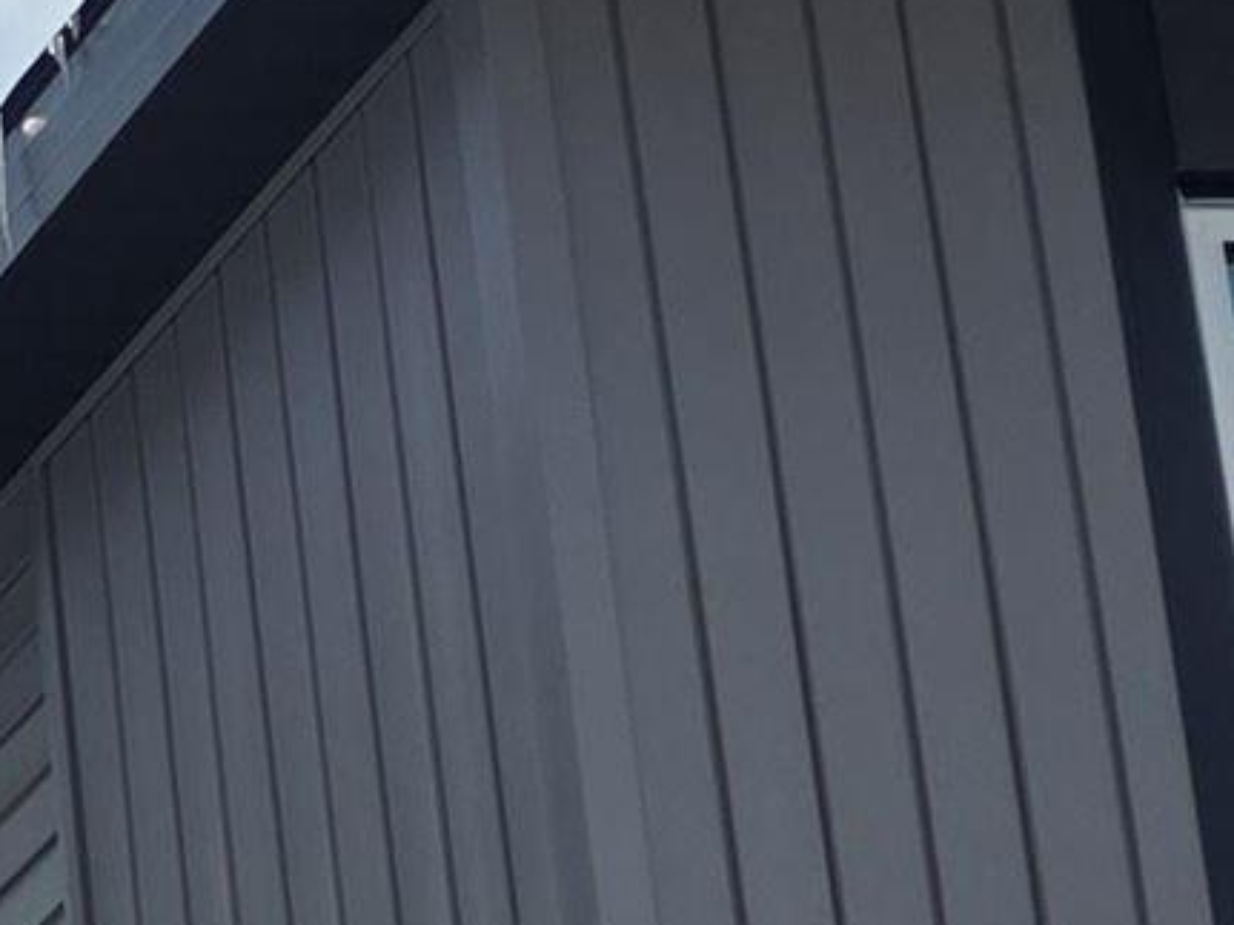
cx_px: -2866
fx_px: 5845
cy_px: 2595
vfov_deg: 8.0
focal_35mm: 164
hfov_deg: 8.9
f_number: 1.7
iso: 64
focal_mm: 6.3
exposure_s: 1/7944
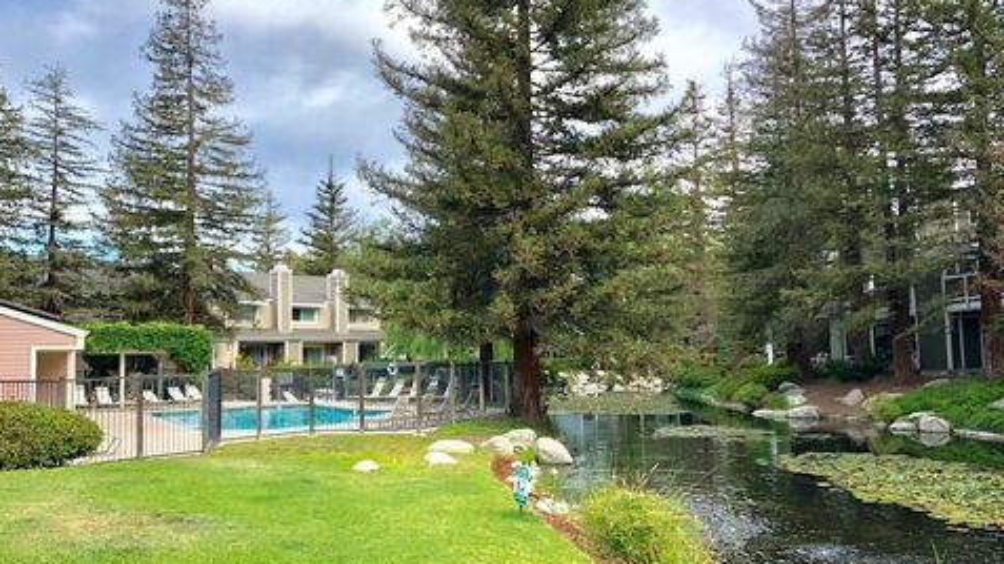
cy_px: 296
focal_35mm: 32
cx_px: 488
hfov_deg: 61.0
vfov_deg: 36.6
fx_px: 852
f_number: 1.8
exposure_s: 1/578
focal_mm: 3.99
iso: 20
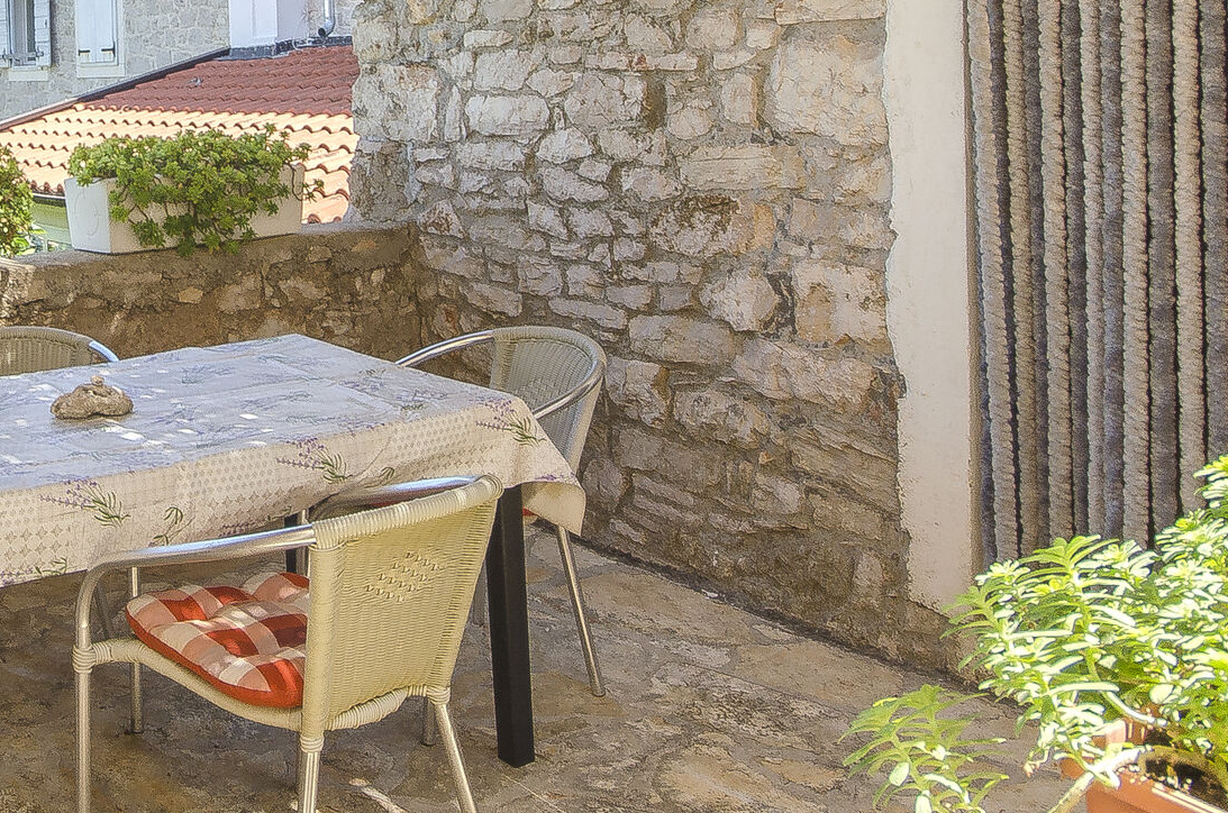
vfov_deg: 30.1
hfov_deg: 42.0
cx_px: 97
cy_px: 72
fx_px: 1439
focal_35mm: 42
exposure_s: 1/200
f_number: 7.1
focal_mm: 11
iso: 100
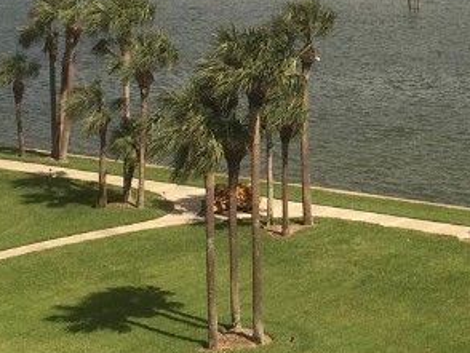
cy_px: 26
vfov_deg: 14.5
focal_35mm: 101
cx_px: 449
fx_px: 1372
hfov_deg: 19.0
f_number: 2.2
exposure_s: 1/3049
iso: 32
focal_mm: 4.15
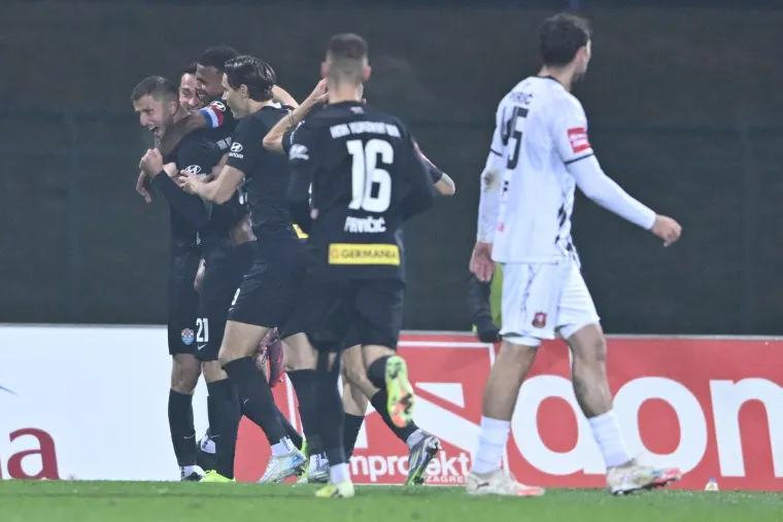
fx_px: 13052
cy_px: 261
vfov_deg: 2.3
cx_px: 392
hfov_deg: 3.4
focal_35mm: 600
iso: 4000
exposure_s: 1/1600
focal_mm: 400
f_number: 2.8
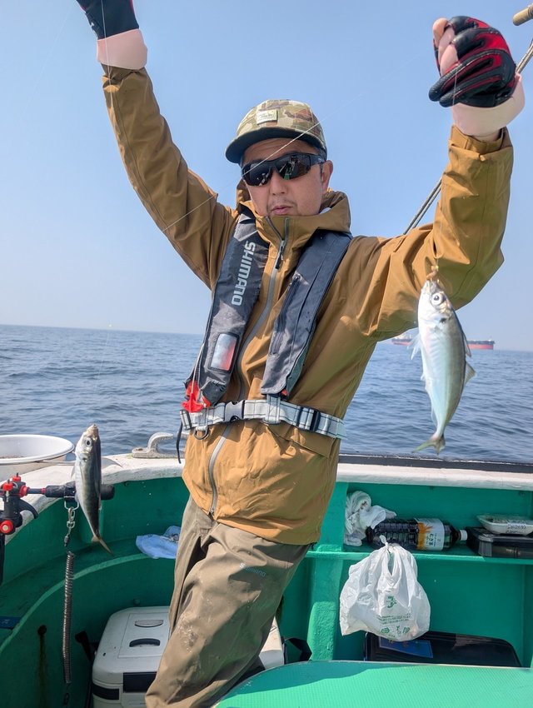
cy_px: 354
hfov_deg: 56.9
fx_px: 491
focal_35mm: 24
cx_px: 266
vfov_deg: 71.5
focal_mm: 6.9
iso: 16
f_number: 1.68
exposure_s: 1/986
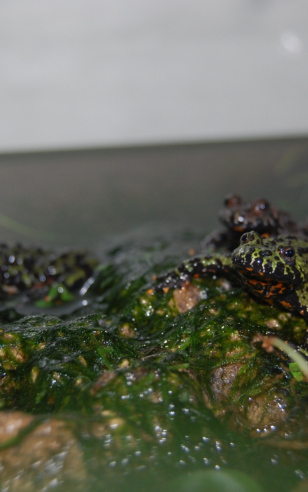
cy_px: 246
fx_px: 1248
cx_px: 142
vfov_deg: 22.3
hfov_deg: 14.1
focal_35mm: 93
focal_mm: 40
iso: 400
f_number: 5
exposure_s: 1/60
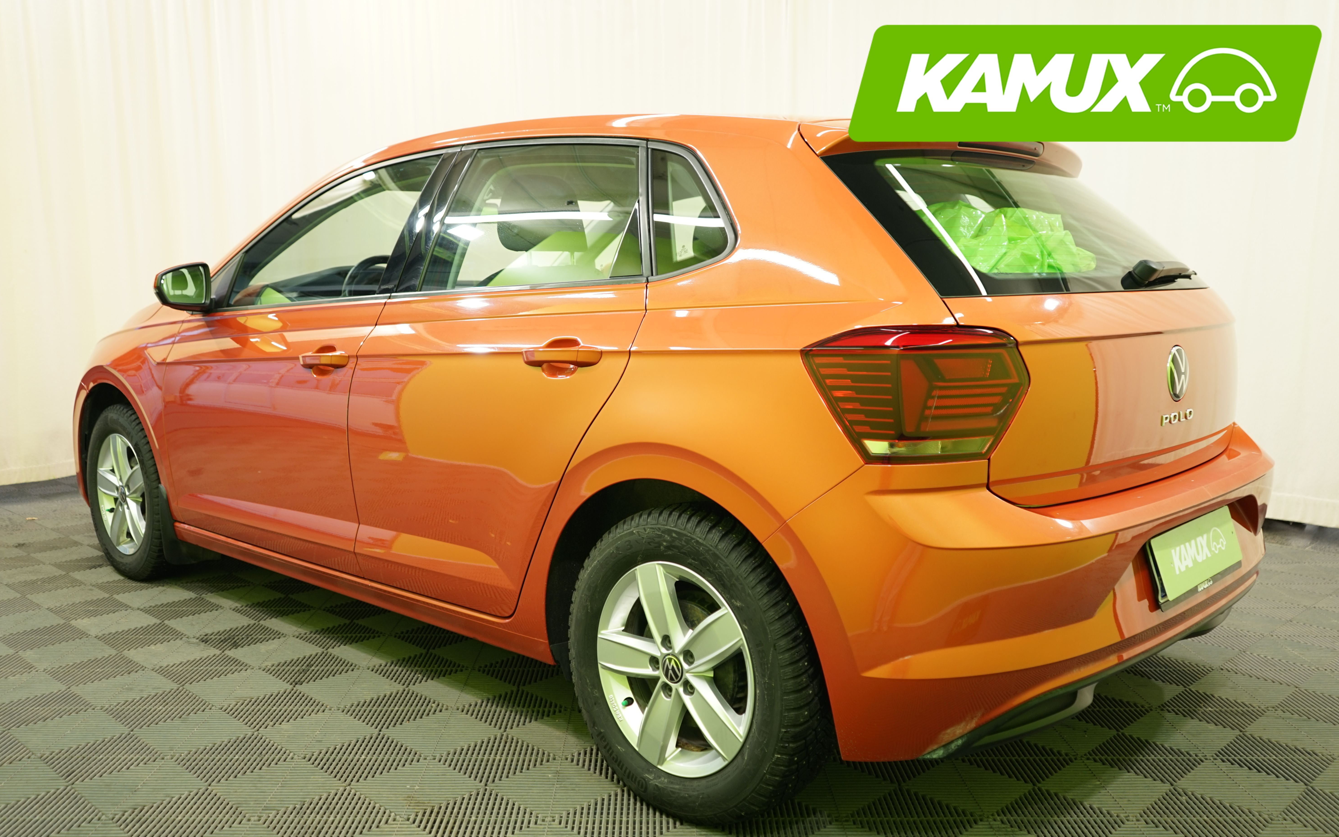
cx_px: 678
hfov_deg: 61.2
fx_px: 1131
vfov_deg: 40.6
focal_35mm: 31
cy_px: 434
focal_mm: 30
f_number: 3.5
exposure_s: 1/15
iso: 250
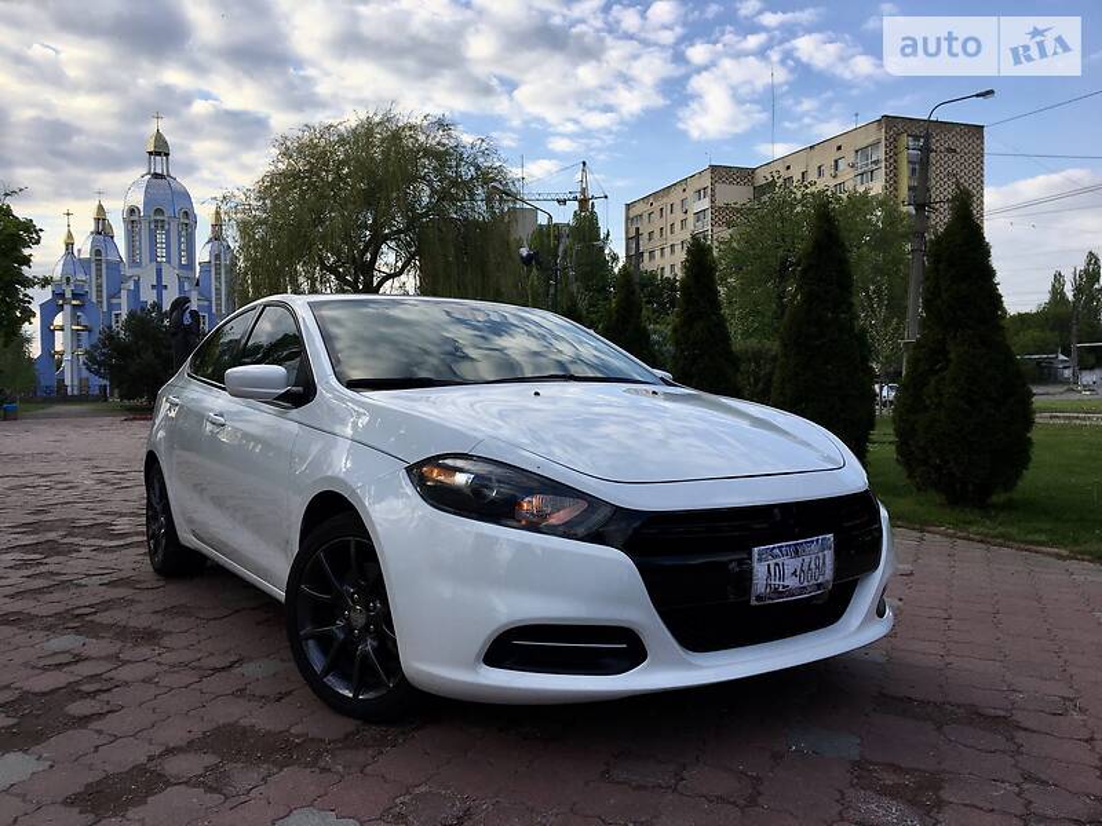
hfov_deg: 61.7
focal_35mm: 29
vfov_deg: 48.2
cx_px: 551
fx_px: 923
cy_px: 413
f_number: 2.2
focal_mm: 4.2
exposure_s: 1/754
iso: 25
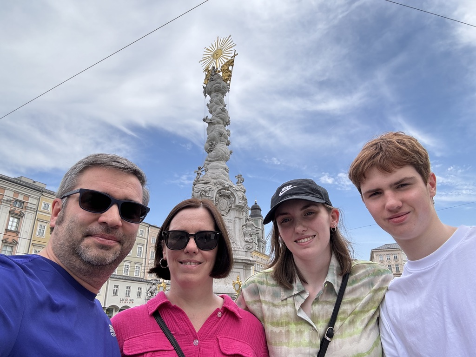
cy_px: 178
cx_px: 238
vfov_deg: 58.9
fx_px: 316
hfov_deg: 73.9
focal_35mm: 23
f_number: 1.9
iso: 25
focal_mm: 2.69
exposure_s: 1/831
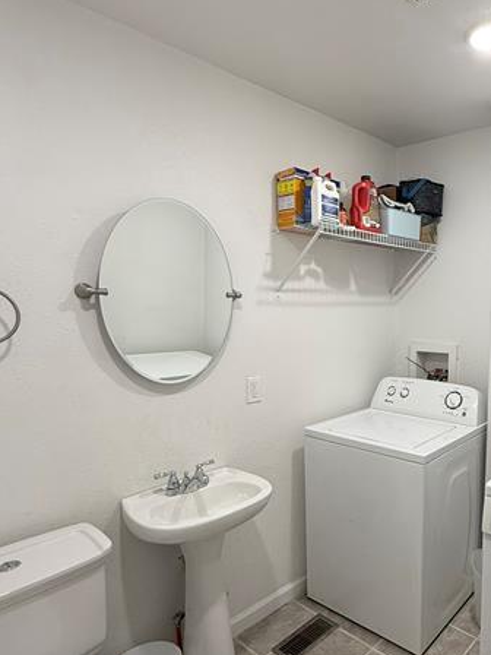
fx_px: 454
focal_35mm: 24
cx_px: 396
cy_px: 370
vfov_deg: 71.3
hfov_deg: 52.9
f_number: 2.2
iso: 200
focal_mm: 2.22
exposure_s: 1/120
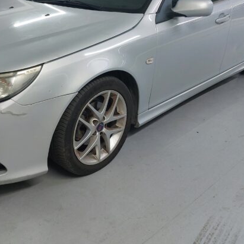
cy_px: 81
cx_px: 71
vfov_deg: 38.7
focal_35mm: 43
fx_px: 343
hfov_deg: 38.5
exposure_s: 1/50
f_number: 1.8
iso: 200
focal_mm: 5.23
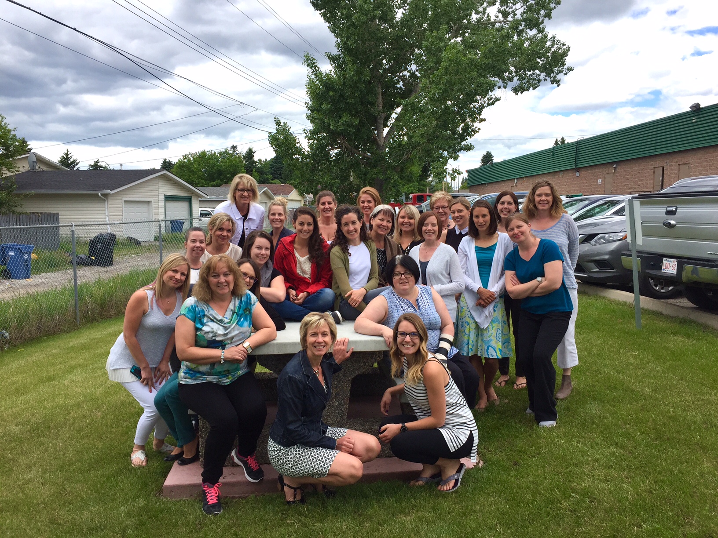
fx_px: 602
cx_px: 359
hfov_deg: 61.7
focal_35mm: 29
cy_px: 269
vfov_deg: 48.2
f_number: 2.2
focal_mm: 4.15
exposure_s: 1/1130
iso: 32
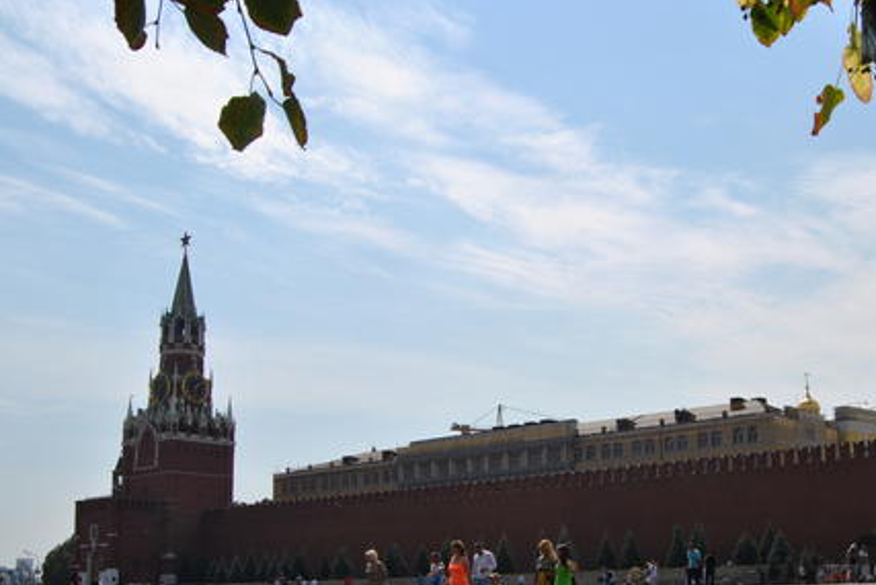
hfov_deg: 45.4
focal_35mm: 43
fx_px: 1041
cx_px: 525
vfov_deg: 31.1
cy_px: 404
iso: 100
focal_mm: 19
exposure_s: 1/400
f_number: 10
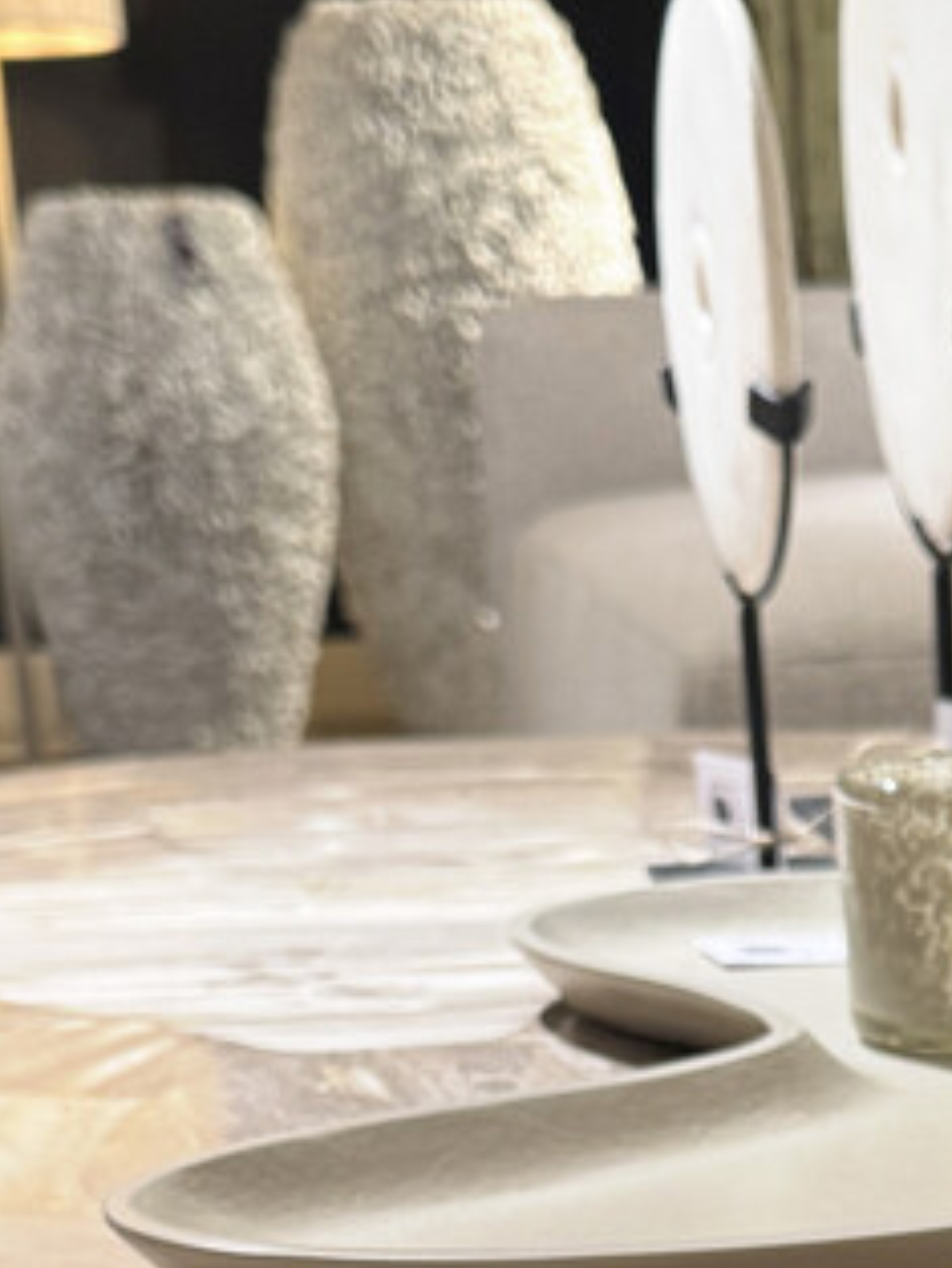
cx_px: 1207
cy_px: 1292
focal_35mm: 92
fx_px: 3371
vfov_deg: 20.6
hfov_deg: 15.4
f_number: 1.78
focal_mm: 6.76
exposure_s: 1/50
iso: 250
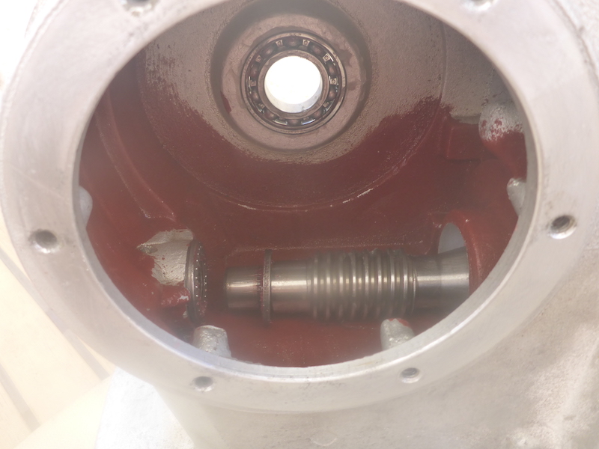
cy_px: 224
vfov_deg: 49.7
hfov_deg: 63.4
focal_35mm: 28
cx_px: 300
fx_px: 485
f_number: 3.3
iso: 160
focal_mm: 4.9
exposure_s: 1/60
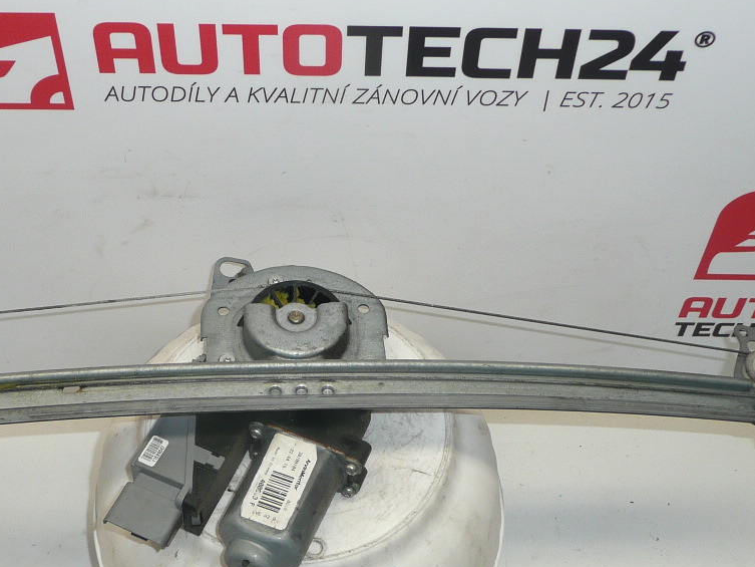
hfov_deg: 37.4
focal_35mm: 51
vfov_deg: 28.6
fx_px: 1113
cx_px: 329
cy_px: 283
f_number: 3.3
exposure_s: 1/100
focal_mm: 4.6
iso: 100
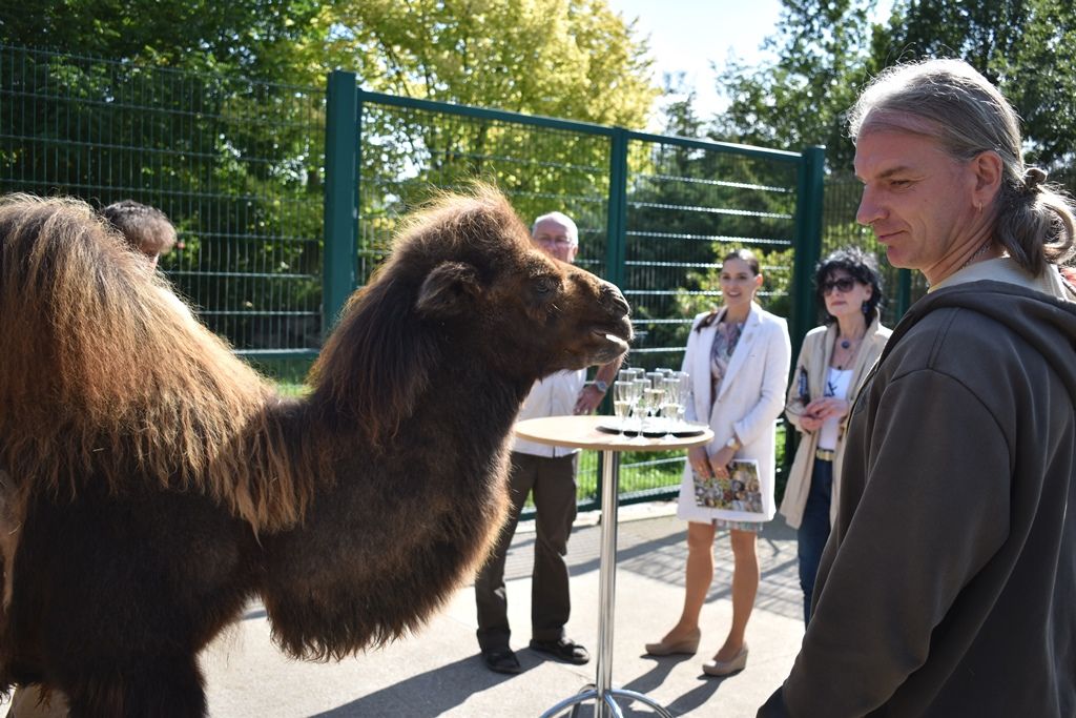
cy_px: 359
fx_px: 1076
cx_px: 538
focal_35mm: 36
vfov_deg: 36.9
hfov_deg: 53.1
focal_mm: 24
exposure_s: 1/500
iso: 100
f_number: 3.8
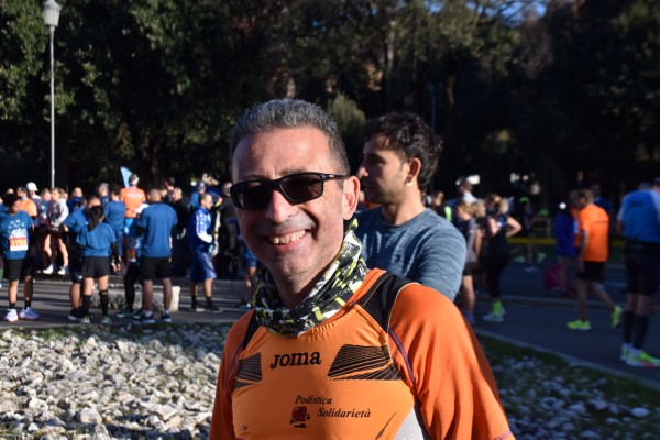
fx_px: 1155
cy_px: 220
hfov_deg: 31.9
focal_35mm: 63
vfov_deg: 21.6
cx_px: 330
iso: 320
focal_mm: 42
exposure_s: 1/800
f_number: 9
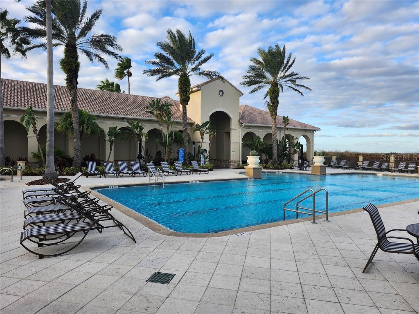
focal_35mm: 23
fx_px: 278
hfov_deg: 73.9
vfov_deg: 58.9
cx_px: 210
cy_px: 157
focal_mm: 5.54
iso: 25
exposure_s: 1/470
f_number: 1.8
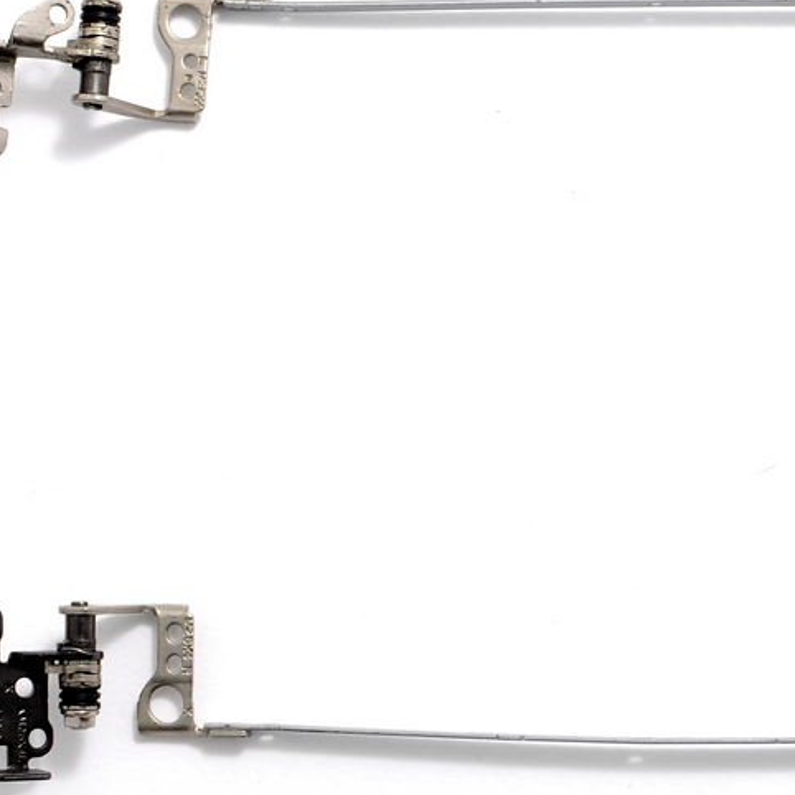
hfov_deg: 15.5
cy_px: 372
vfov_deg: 15.7
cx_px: 696
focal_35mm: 111
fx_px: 2886
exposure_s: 1/25
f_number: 7.1
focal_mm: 35
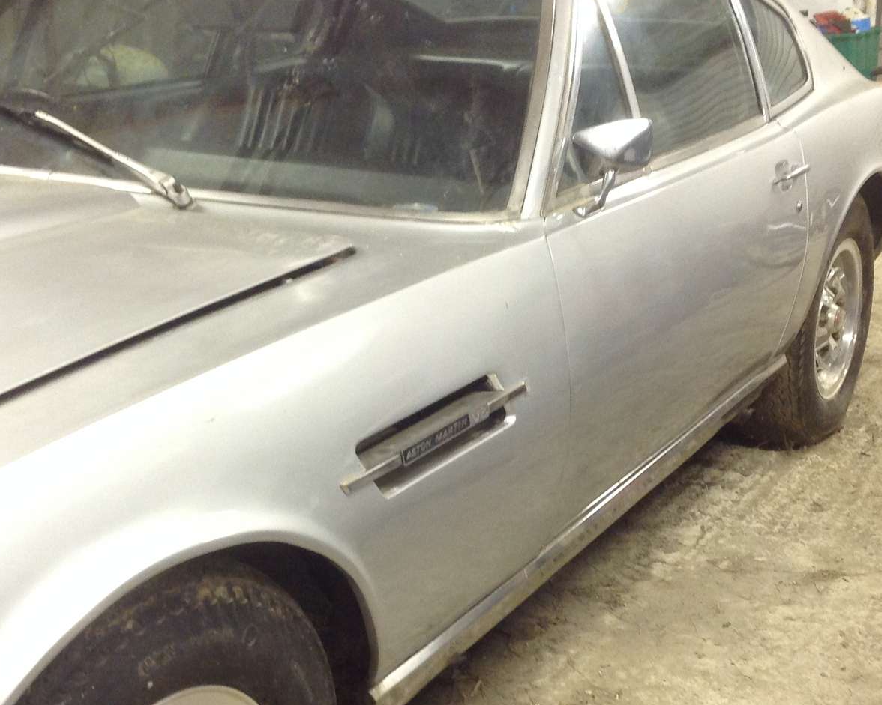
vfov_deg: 26.2
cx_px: 510
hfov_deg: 32.4
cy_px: 422
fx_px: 1514
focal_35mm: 58
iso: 160
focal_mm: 4.28
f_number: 2.4
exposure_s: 1/17
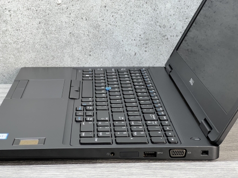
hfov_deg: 25.3
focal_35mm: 77
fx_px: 529
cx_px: 119
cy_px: 89
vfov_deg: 19.1
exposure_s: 1/50
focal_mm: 9
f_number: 2.8
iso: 200
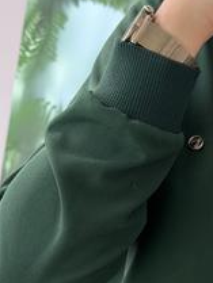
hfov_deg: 15.5
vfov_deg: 20.5
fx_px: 779
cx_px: 144
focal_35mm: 95
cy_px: 198
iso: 100
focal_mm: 6.76
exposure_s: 1/99
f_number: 1.78
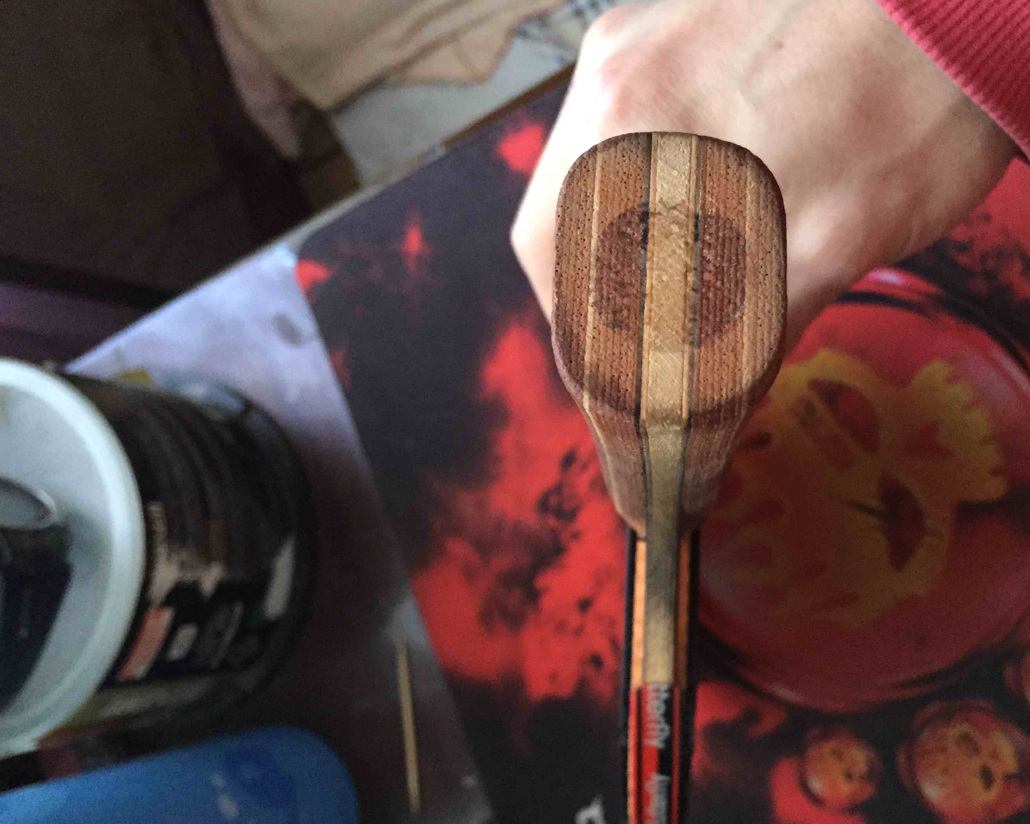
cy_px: 459
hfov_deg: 51.4
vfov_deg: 42.2
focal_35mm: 35
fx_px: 1067
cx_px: 584
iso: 250
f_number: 2.2
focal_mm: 4.15
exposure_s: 1/15
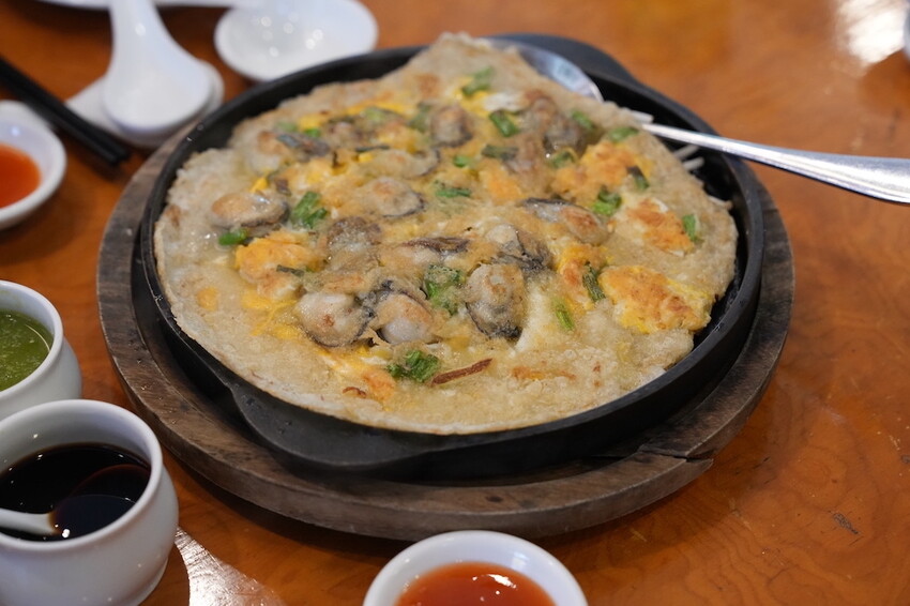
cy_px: 303
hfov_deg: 28.9
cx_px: 455
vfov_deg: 19.4
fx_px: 1769
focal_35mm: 70
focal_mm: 70
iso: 4000
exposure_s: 1/60
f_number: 4.5
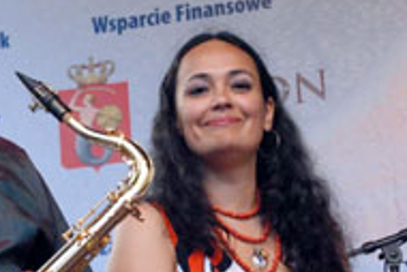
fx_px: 1969
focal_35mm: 174
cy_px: 213
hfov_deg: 11.8
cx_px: 161
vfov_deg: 7.9
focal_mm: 44
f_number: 4.8
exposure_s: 1/80
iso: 800
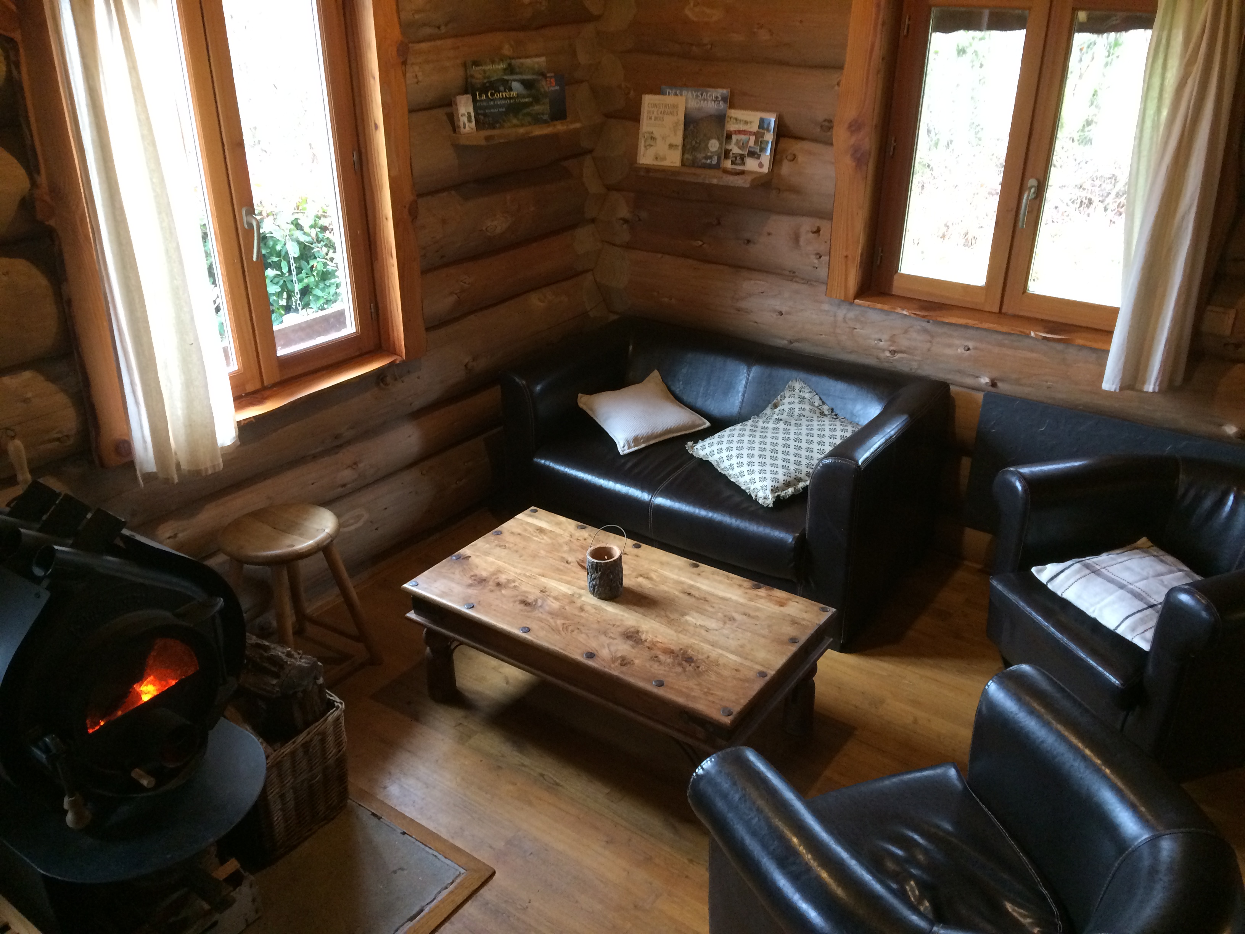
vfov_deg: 48.2
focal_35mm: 29
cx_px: 622
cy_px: 467
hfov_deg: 61.7
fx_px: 1043
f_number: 2.2
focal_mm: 4.15
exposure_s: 1/33
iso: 250
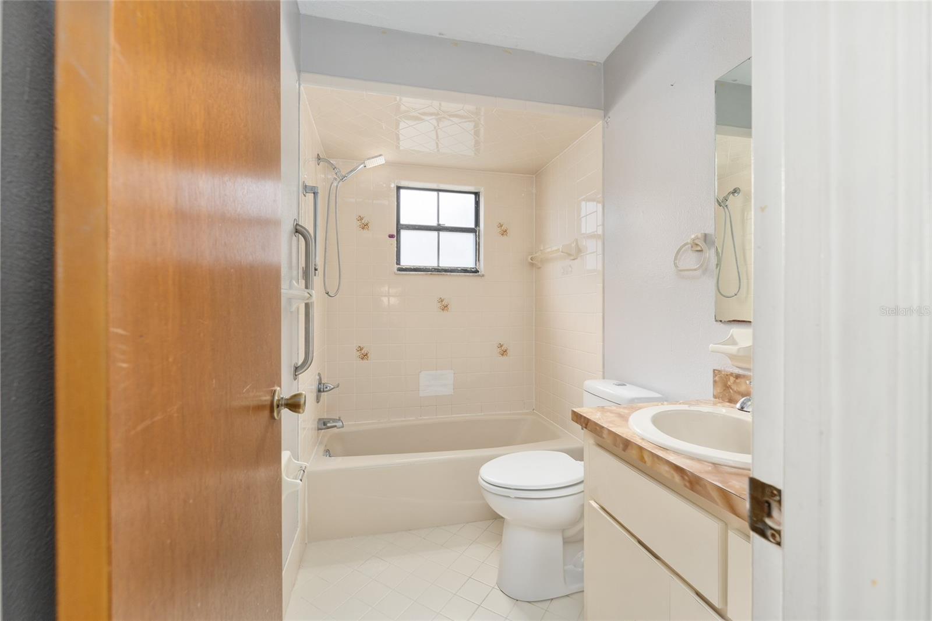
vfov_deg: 77.7
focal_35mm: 15
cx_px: 466
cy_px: 310
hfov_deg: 100.8
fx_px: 386
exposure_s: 1/3
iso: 400
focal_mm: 14.9
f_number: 7.1
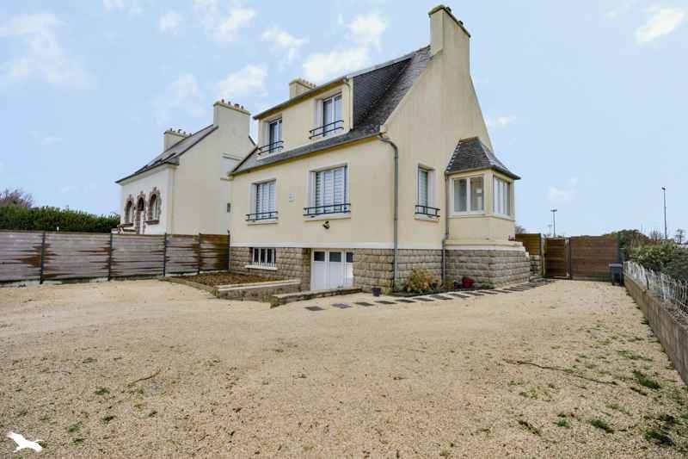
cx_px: 344
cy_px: 230
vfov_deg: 66.8
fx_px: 348
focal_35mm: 18
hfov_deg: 89.4
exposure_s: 1/800
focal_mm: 18.2
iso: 800
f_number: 8
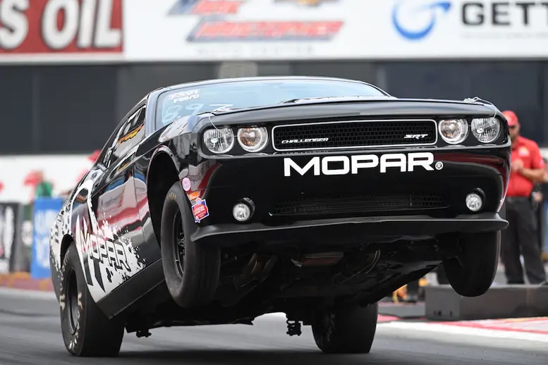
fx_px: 4566
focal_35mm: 300
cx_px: 274
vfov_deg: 4.6
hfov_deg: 6.9
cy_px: 182
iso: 400
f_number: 4.5
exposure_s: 1/1600
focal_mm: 300
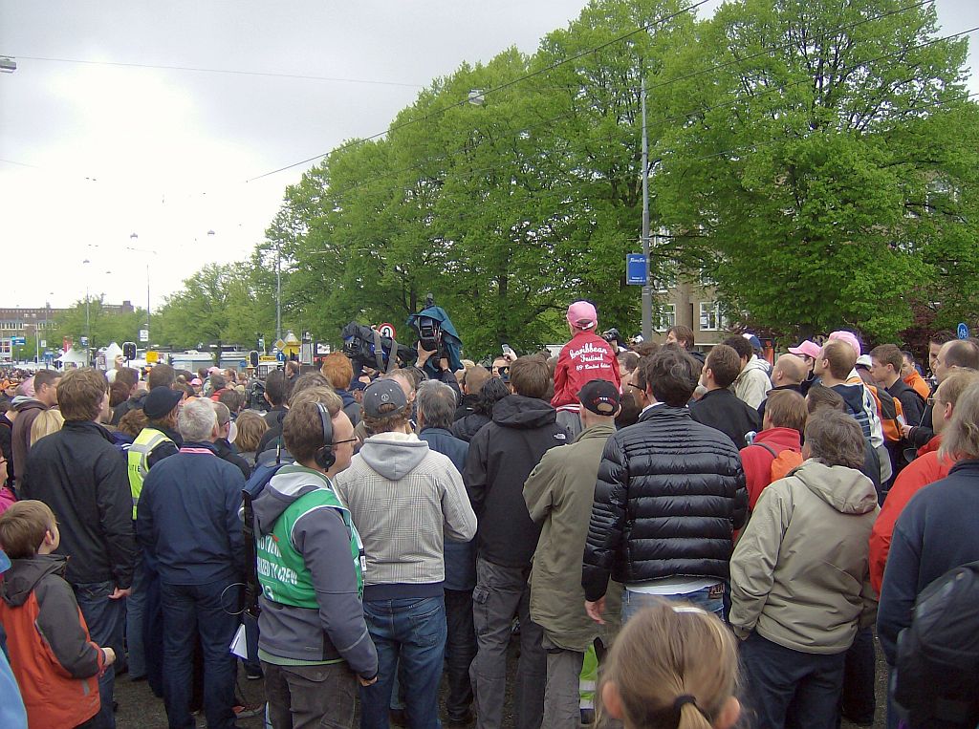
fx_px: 1016
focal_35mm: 36
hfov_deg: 51.5
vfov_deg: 39.5
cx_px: 490
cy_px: 364
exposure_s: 1/90.8
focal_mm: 6
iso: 100
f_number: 2.8
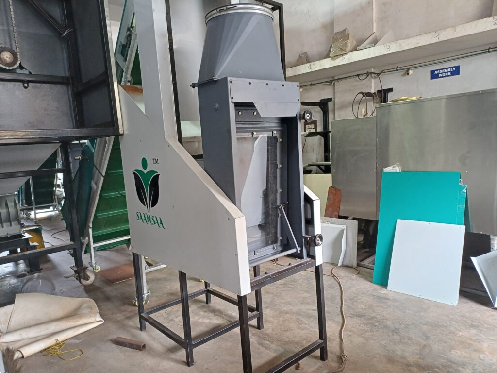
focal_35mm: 25
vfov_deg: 54.9
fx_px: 359
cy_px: 186
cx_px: 248
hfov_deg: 69.4
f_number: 1.8
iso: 320
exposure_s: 1/50
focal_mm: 4.65
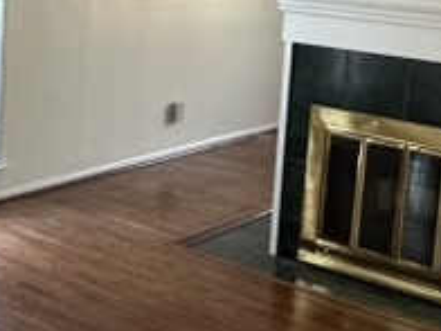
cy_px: 29
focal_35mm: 73
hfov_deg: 26.1
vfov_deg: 19.8
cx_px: 79
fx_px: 930
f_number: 2.2
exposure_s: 1/60
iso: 320
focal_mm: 2.22
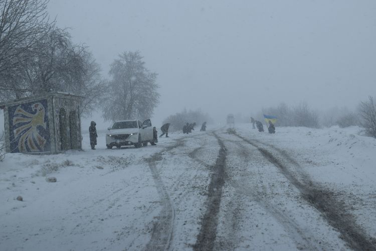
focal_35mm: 63
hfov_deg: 31.9
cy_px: 126
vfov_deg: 21.6
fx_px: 658
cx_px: 188
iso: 200
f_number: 8
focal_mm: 42
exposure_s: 1/250
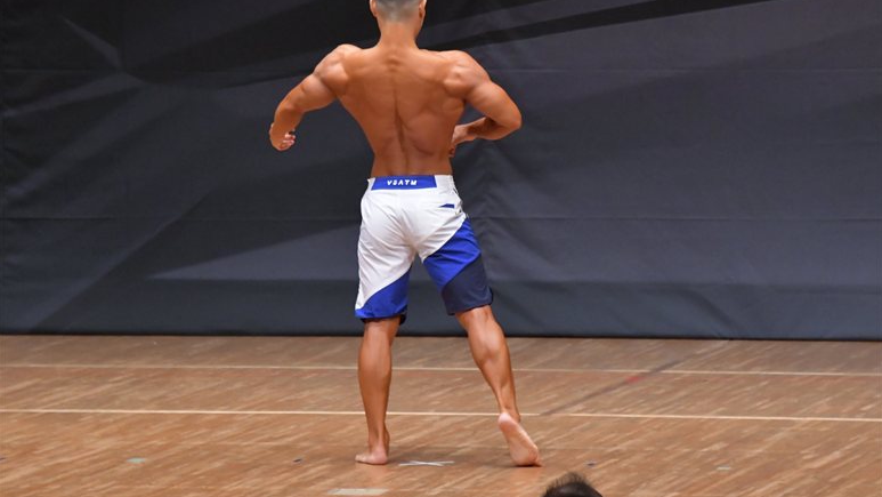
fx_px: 7368
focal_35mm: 315
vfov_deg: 3.9
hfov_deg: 6.9
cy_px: 215
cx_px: 441
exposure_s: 1/400
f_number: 5.6
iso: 6400
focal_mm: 200
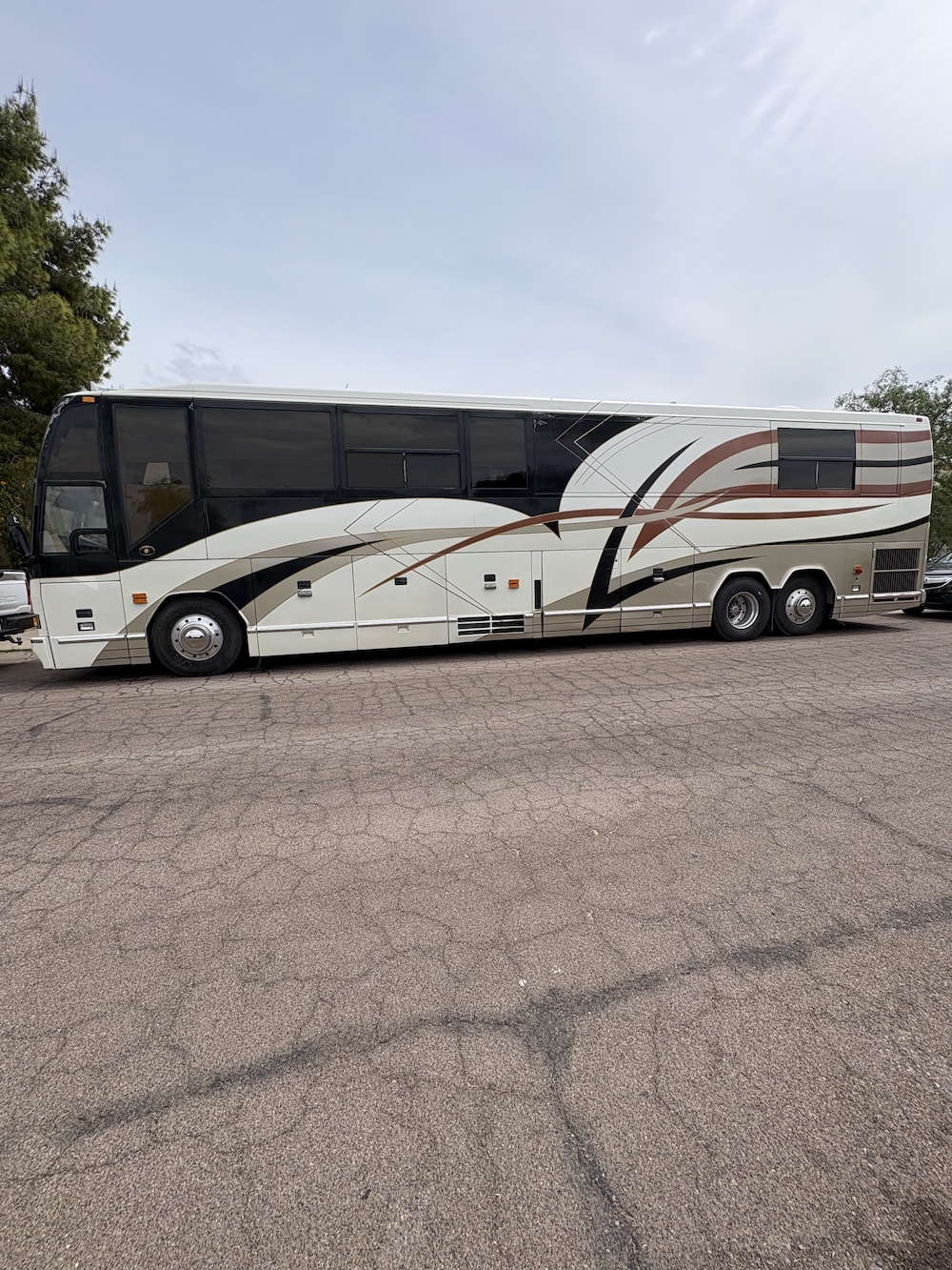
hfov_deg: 85.7
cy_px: 635
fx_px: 513
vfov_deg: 102.1
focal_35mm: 14
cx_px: 476
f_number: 2.2
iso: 50
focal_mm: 2.22
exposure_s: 1/1927
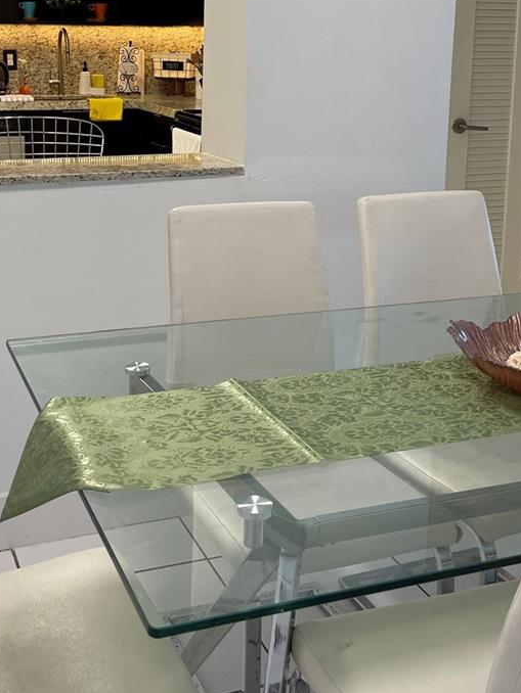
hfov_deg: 31.3
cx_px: 183
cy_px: 156
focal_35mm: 46
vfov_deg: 39.9
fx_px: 923
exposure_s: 1/60
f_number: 1.6
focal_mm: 5.1
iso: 64
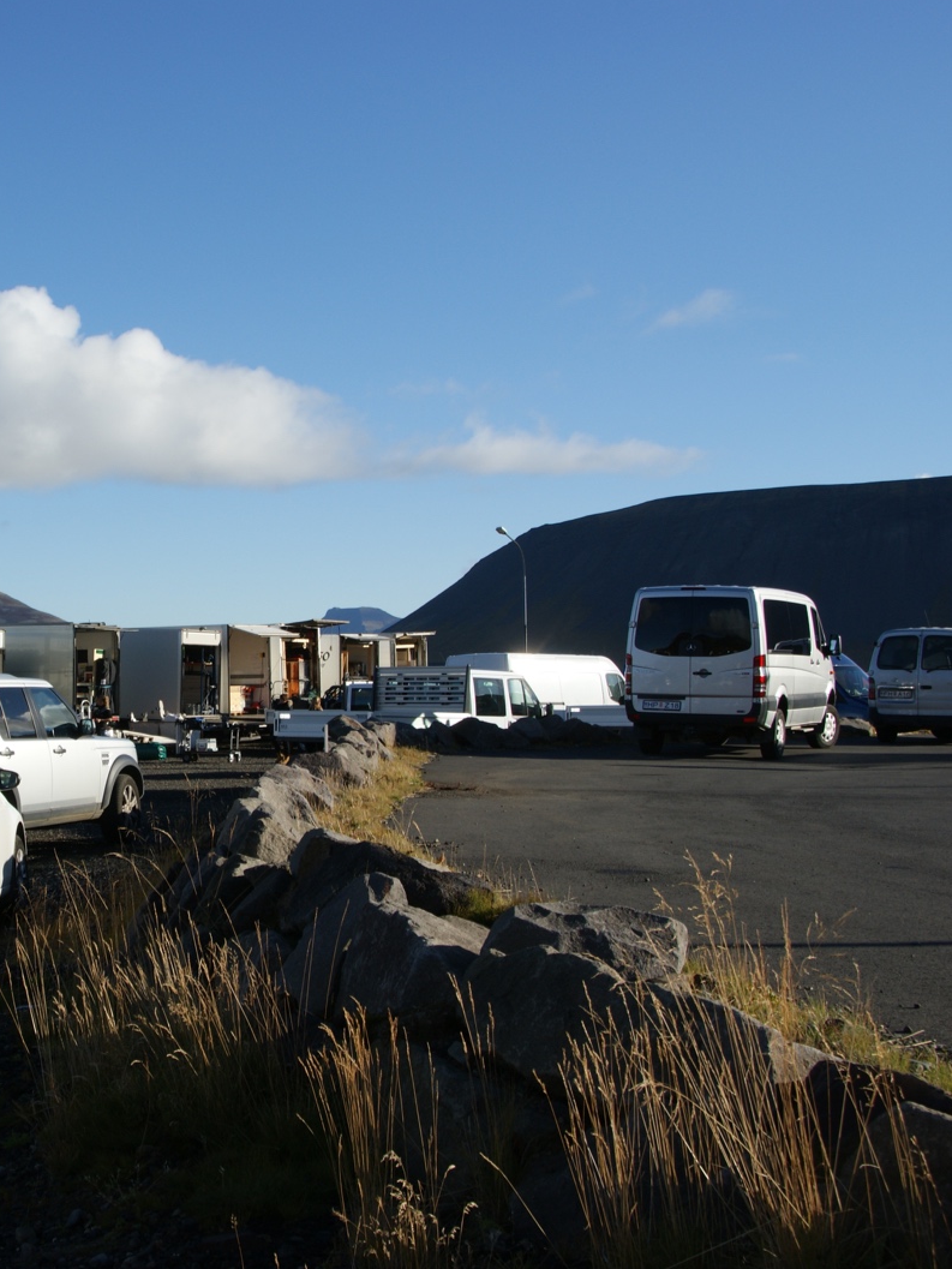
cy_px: 633
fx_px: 1760
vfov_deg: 39.7
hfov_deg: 29.2
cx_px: 112
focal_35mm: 48
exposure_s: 1/200
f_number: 10
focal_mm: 22
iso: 100
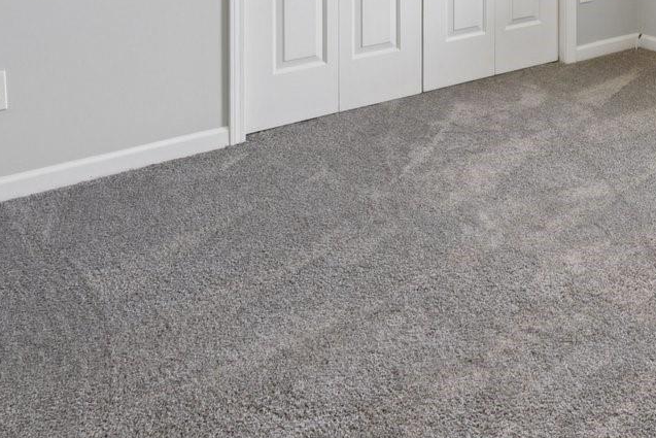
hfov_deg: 38.7
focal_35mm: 45
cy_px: -167
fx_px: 820
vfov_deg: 24.9
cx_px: 654
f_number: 9
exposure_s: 1/10
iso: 200
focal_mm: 14
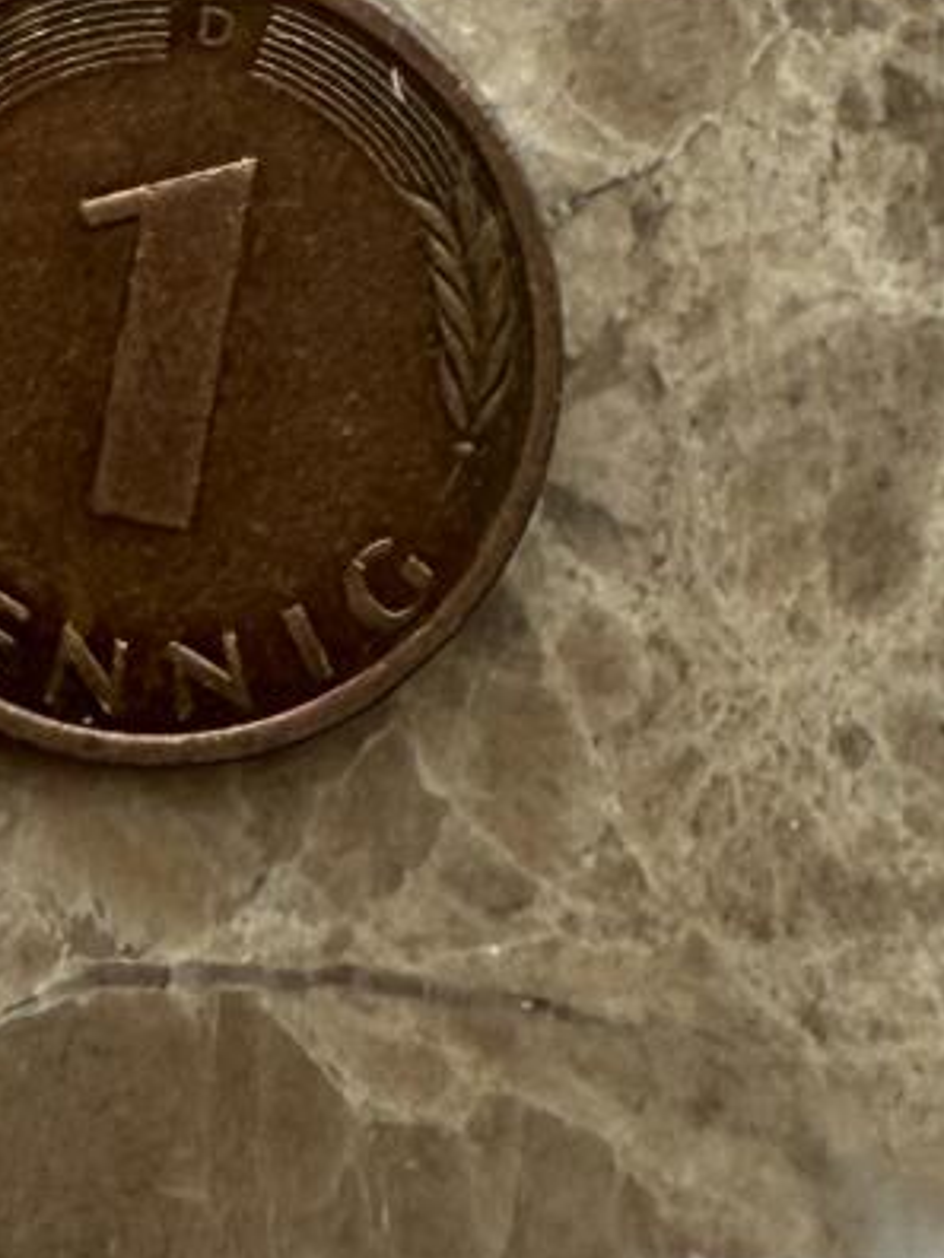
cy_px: -1001
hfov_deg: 13.5
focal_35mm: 109
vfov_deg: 15.5
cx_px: 124
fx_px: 3963
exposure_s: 1/99
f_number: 2.2
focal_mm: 2.22
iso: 64
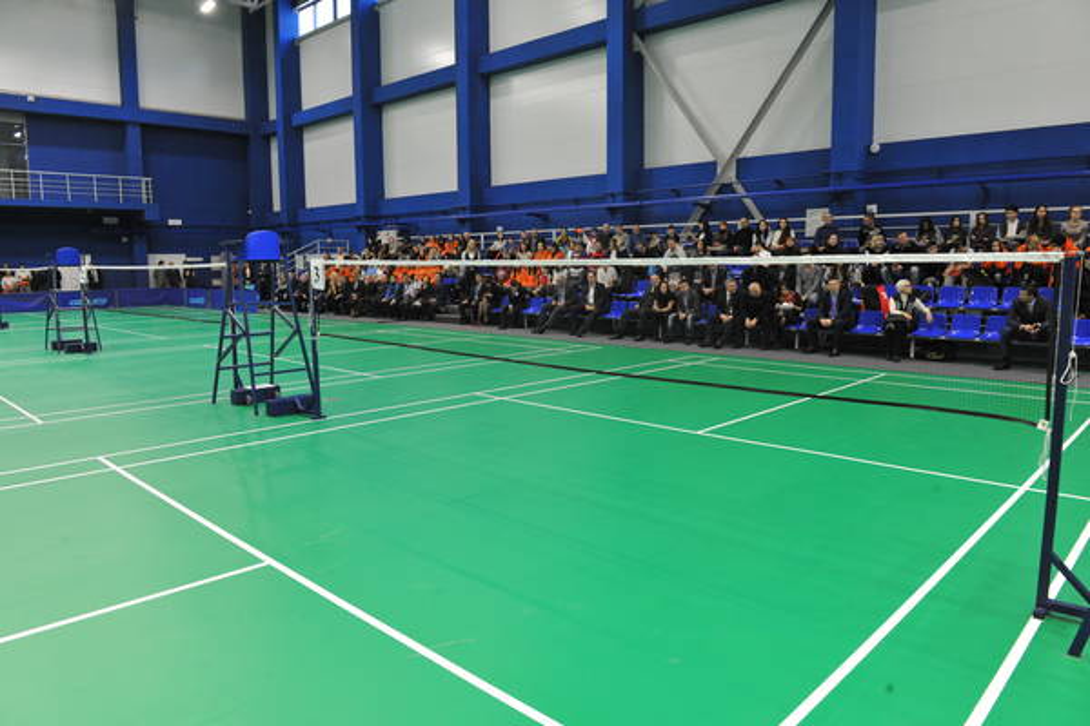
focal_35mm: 24
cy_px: 363
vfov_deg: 53.1
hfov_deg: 73.7
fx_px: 727
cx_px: 545
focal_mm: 24
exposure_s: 1/125
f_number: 6.3
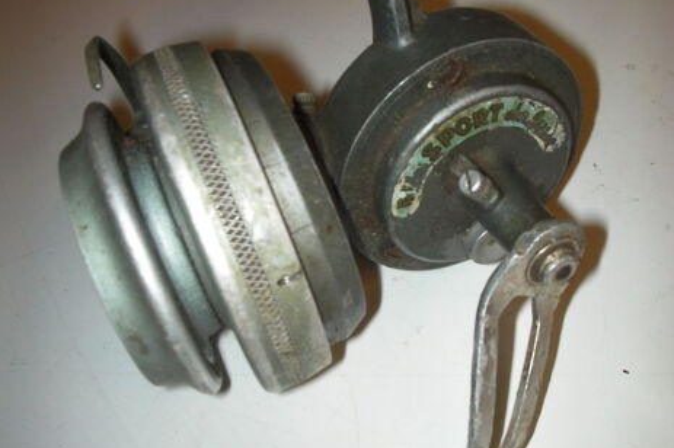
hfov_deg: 47.4
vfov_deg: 32.6
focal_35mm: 41
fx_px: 767
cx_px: 348
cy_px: 239
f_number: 5.6
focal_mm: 6.3
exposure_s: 1/30
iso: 200
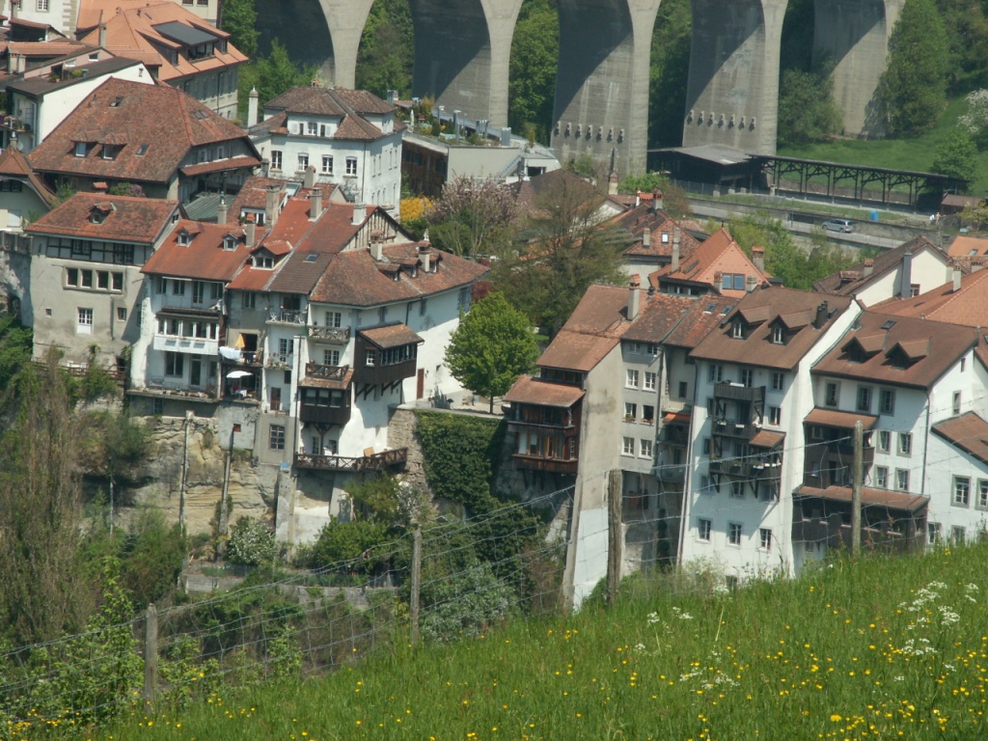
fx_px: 5309
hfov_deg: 10.6
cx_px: 494
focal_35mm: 186
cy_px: 370
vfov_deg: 8.0
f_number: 8
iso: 50
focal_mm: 30.43
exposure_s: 1/160
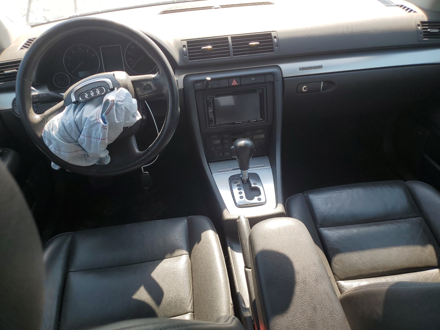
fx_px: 330
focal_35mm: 26
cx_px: 220
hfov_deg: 67.3
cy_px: 165
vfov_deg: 53.1
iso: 50
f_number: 1.5
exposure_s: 1/476
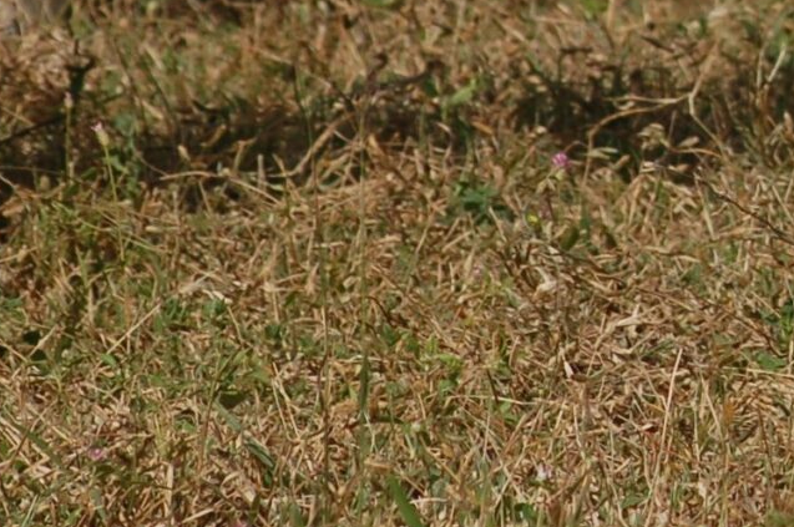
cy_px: -429
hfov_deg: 3.4
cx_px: 1577
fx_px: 13282
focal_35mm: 603
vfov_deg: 2.3
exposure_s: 1/1000
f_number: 8
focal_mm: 100
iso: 200
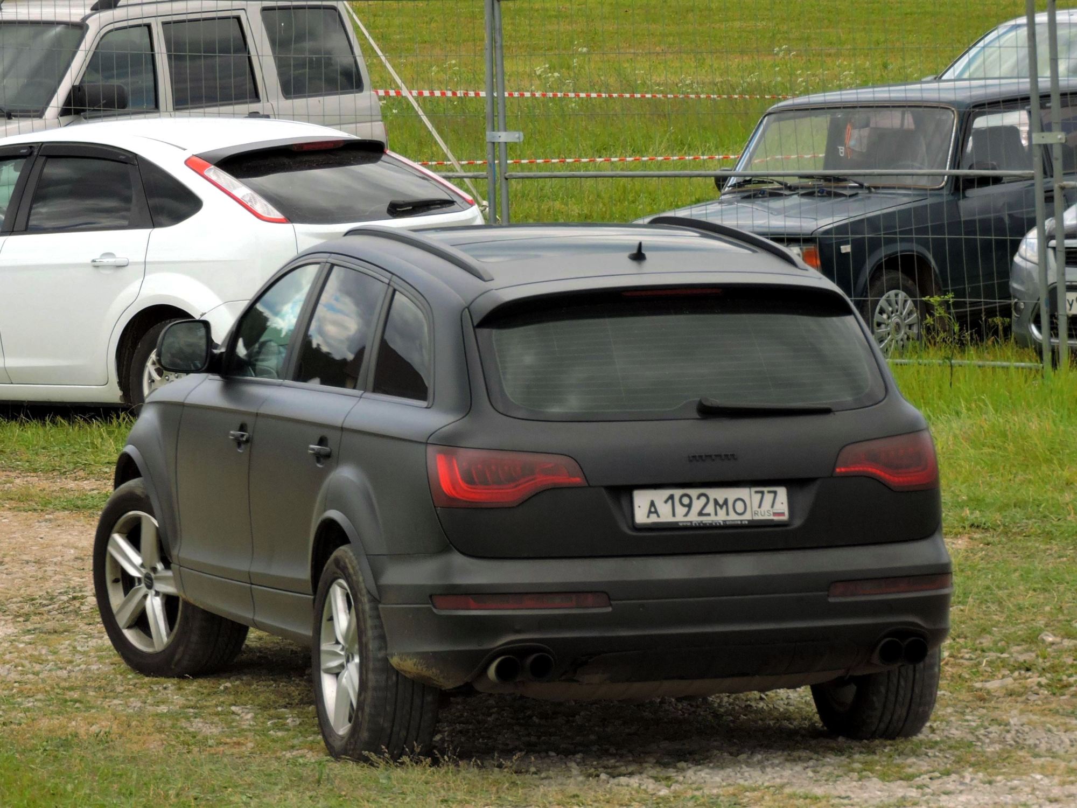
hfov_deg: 9.9
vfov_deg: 7.4
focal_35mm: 200
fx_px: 6223
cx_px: 538
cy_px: 404
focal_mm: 35.8
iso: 100
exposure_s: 1/250
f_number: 5.3
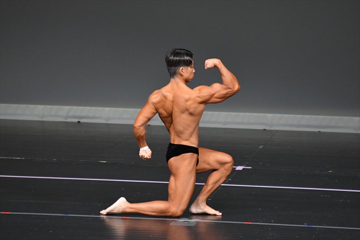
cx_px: 180
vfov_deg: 3.1
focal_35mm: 450
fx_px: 4498
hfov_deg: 4.6
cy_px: 120
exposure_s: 1/400
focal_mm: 300
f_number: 5.6
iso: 4000
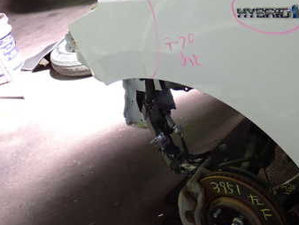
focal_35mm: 78
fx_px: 674
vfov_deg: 18.9
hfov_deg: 24.8
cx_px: 219
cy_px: 75
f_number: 2.9
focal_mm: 7.84
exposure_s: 1/40
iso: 400
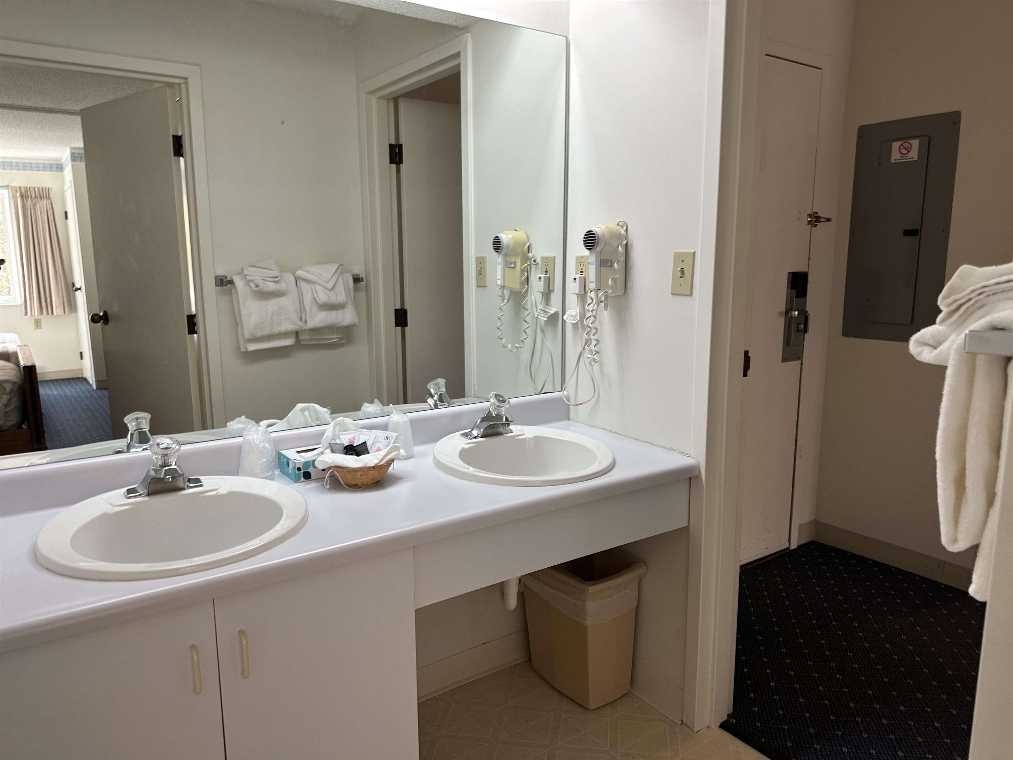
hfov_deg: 71.6
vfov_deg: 56.8
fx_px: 702
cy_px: 380
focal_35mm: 24
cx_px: 506
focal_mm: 6.86
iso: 125
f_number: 1.78
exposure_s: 1/60
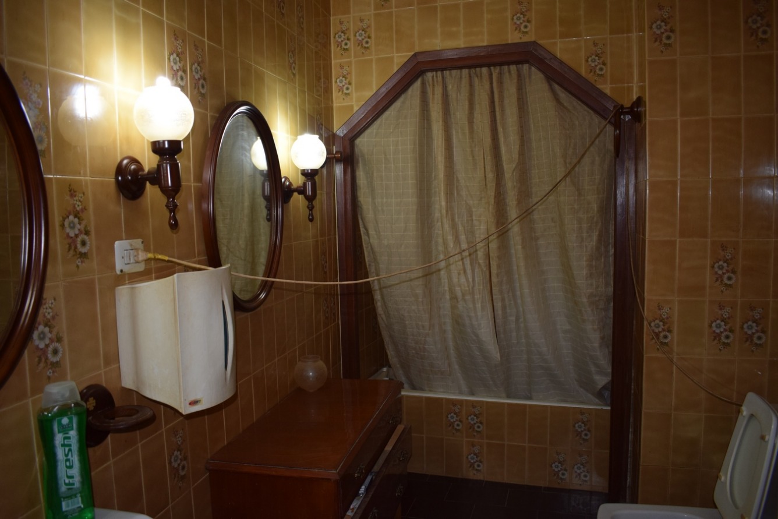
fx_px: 584
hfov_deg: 67.4
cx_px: 389
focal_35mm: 27
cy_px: 260
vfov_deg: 47.9
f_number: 3.5
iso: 900
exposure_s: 1/60
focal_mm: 18
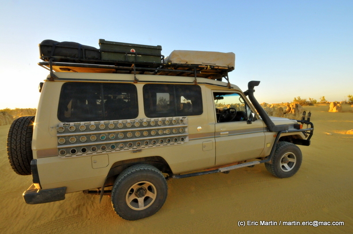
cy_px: 117
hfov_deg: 100.4
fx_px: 147
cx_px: 176
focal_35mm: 15
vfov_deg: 77.2
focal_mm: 10
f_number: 22
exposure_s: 1/50
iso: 1600
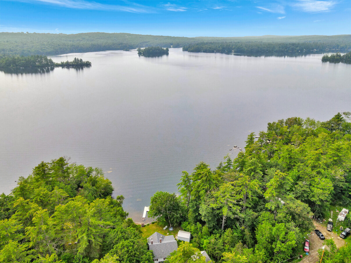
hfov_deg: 71.6
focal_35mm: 24
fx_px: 243
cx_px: 176
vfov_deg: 56.8
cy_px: 132
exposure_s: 1/640
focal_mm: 4.5
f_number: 2.8
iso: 200
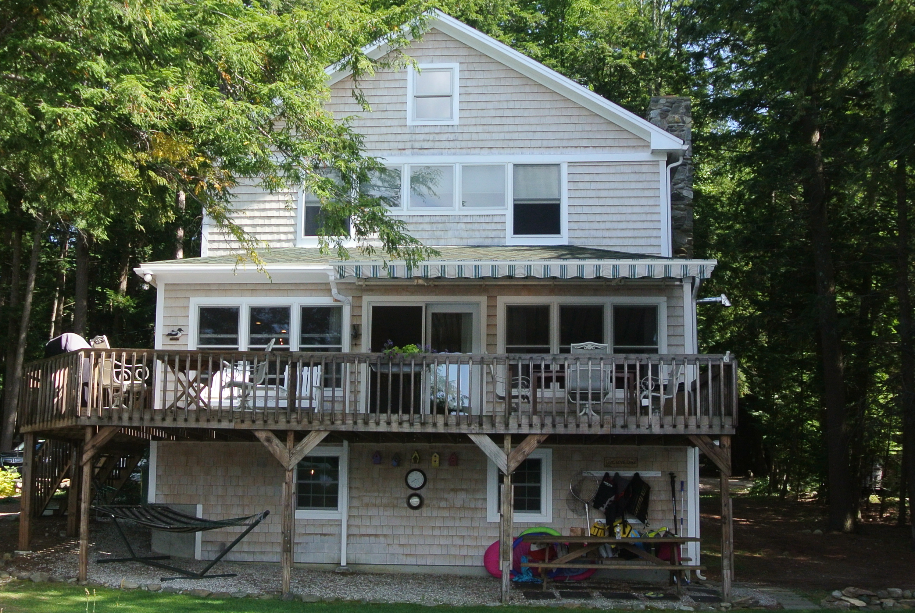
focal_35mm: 42
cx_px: 416
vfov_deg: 31.8
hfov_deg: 46.3
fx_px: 1069
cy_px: 382
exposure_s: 1/500
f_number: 5.6
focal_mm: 10
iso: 400
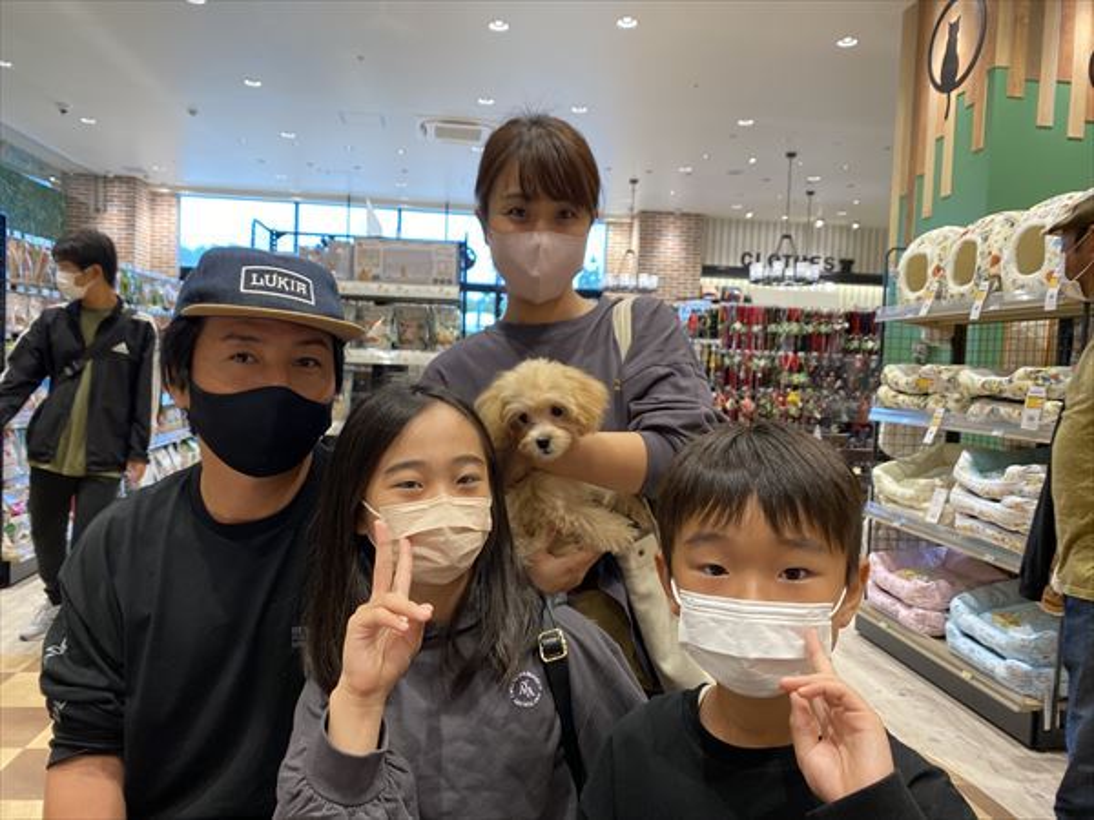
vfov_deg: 53.1
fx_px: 822
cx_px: 547
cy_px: 410
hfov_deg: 67.3
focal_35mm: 26
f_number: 1.8
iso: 125
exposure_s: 1/120
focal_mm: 4.25
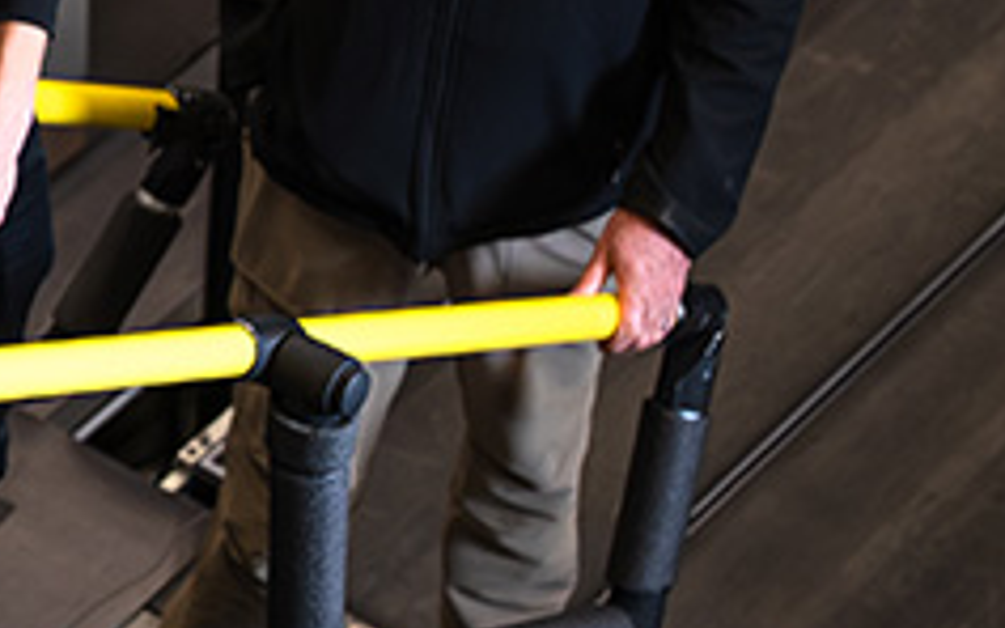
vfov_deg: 6.3
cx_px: -466
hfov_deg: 9.8
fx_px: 5723
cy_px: 98
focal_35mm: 209
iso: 2000
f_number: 3.5
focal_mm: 54
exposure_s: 1/250
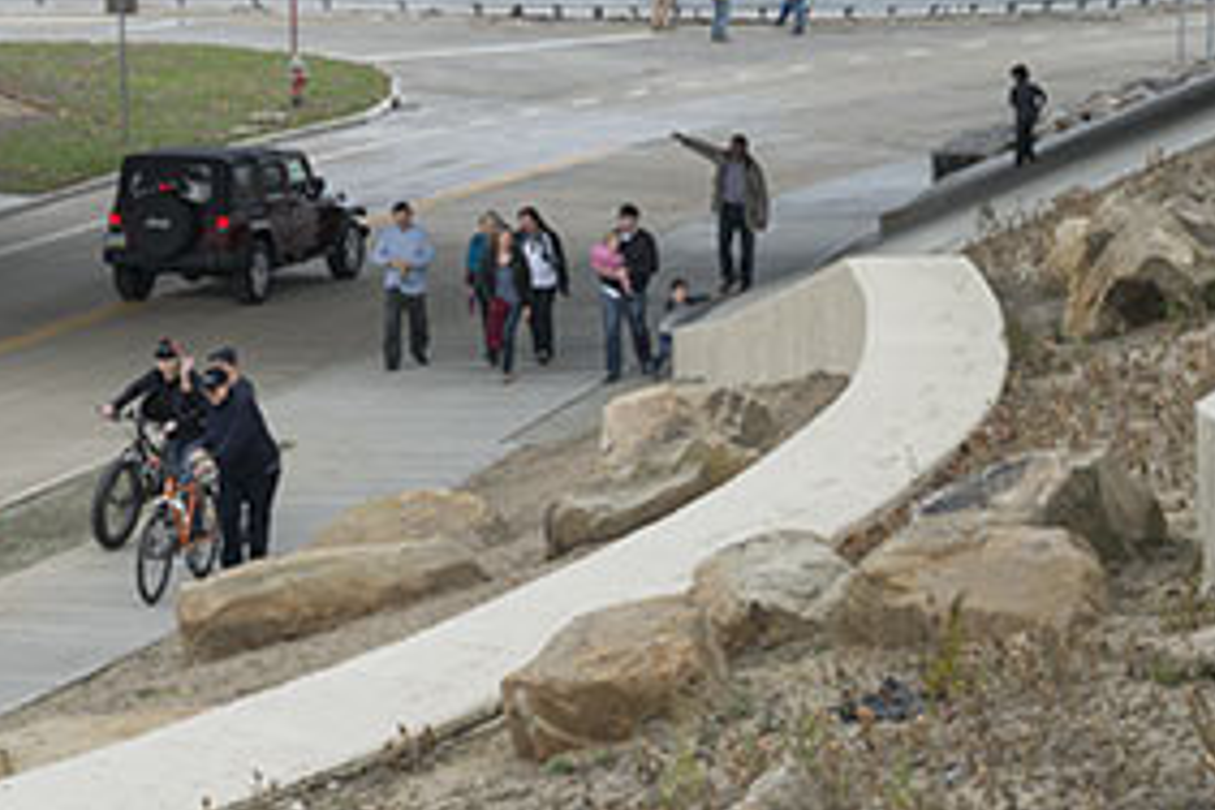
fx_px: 3476
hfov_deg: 19.7
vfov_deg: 13.2
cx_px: 340
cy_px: 205
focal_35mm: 103
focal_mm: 50
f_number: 13
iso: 400
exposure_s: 1/350
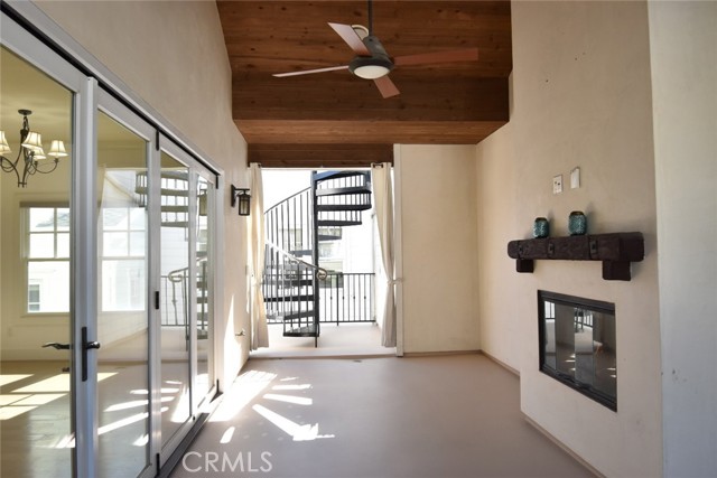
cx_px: 358
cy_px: 239
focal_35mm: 24
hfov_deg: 73.7
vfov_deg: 53.2
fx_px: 478
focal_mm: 16
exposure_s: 1/500
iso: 640
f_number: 4
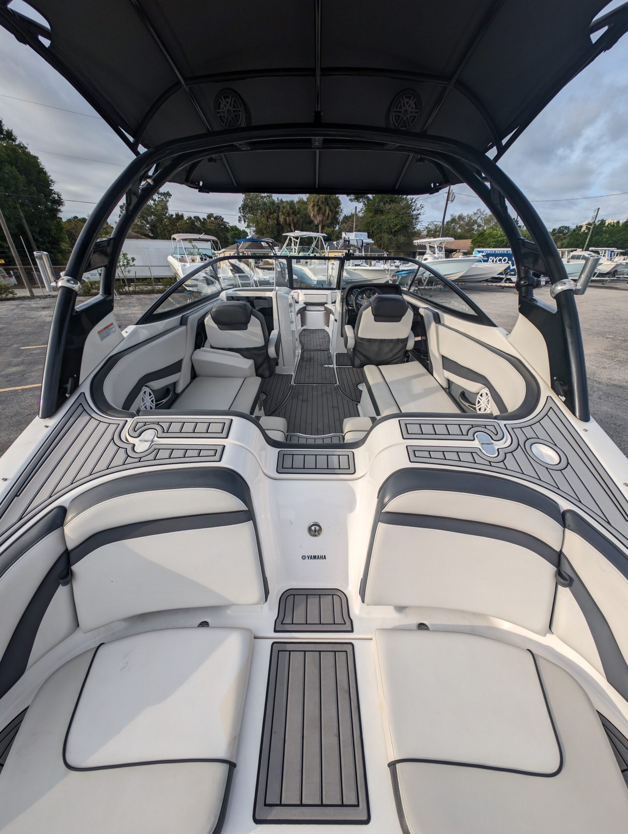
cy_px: 417
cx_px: 314
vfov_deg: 110.5
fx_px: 290
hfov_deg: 94.6
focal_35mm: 12
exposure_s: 1/1302
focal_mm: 2.23
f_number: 1.95
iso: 41
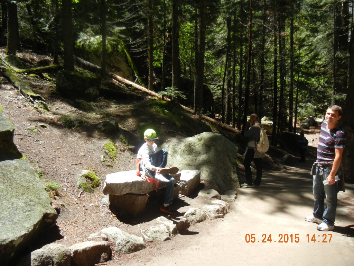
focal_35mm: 30
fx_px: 307
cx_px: 177
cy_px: 133
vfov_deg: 46.8
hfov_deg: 60.0
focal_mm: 5.4
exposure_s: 1/440
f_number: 3.5
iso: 160
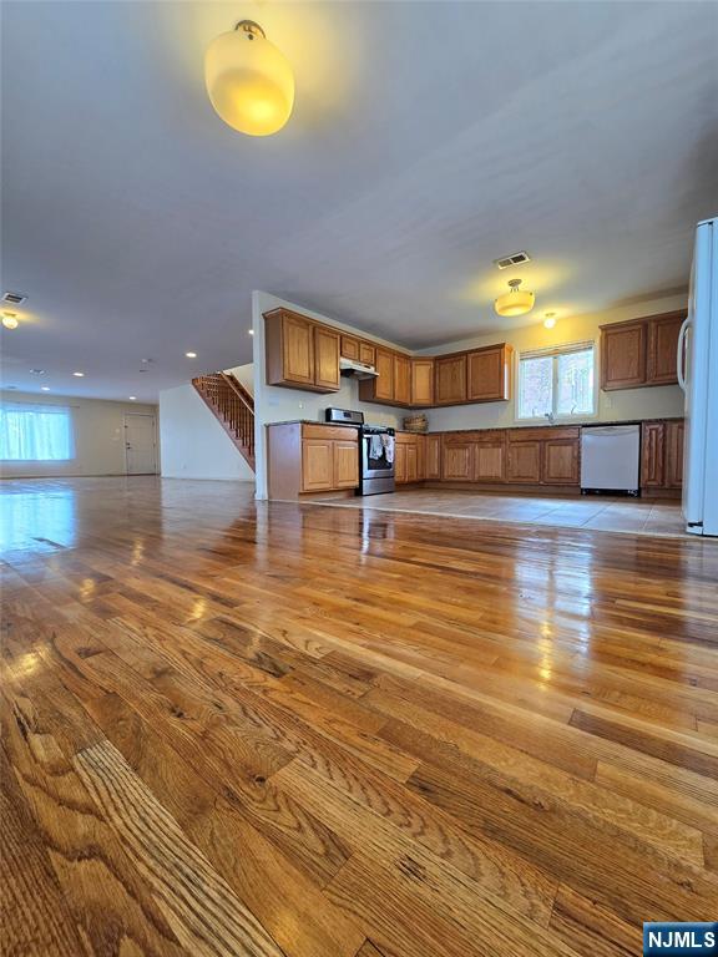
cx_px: 359
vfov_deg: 106.2
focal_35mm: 13
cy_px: 478
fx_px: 360
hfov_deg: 89.9
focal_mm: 2.2
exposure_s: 1/60
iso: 100
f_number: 2.2
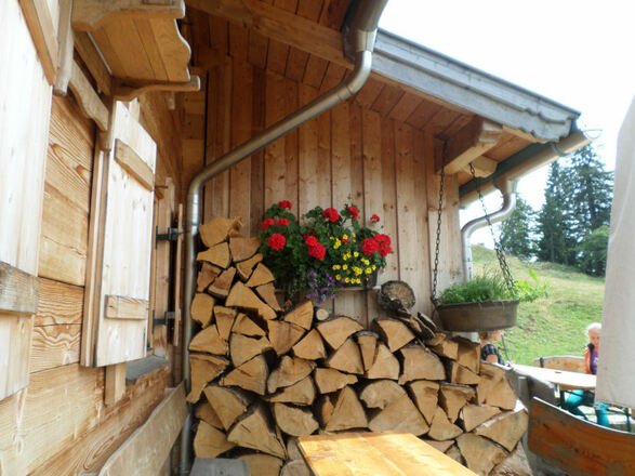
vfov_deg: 54.9
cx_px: 318
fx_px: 459
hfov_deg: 69.4
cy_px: 238
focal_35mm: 25
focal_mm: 4.5
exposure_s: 1/350
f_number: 2.5
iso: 80
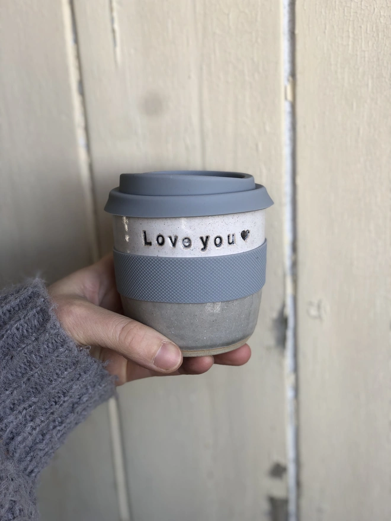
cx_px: 196
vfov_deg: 36.8
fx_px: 783
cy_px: 260
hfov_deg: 28.0
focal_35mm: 52
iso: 16
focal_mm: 6
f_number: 2.4
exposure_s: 1/123
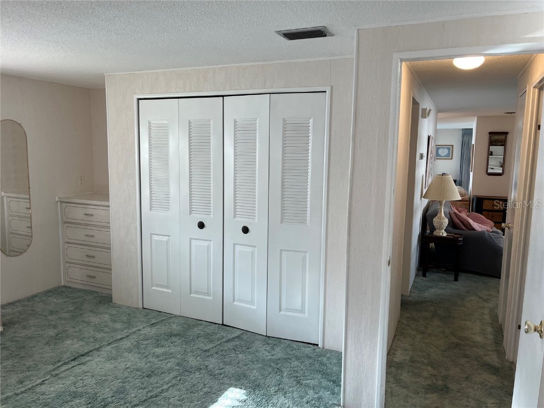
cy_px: 204
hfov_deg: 67.3
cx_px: 272
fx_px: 409
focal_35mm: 26
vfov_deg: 53.1
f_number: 1.6
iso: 80
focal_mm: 5.1
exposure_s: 1/120
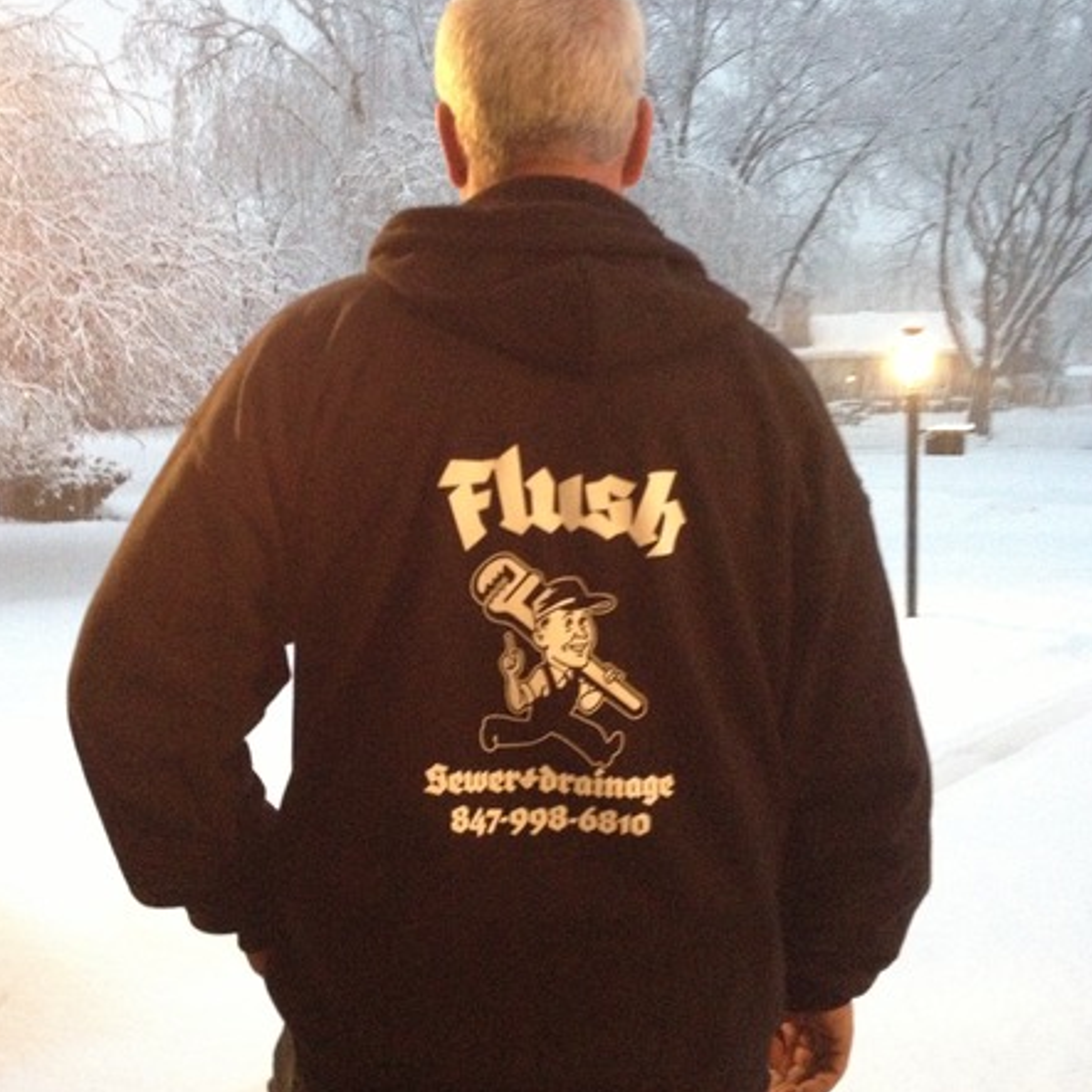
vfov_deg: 40.0
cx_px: 541
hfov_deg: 40.0
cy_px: 534
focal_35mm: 42
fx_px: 1499
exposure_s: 1/15
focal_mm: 4.28
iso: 500
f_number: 2.4
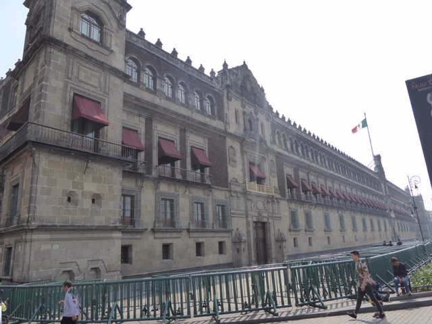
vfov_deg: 54.9
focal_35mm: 25
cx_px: 216
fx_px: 312
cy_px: 162
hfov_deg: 69.4
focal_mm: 4.3
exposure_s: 1/640
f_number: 4.5
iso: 200
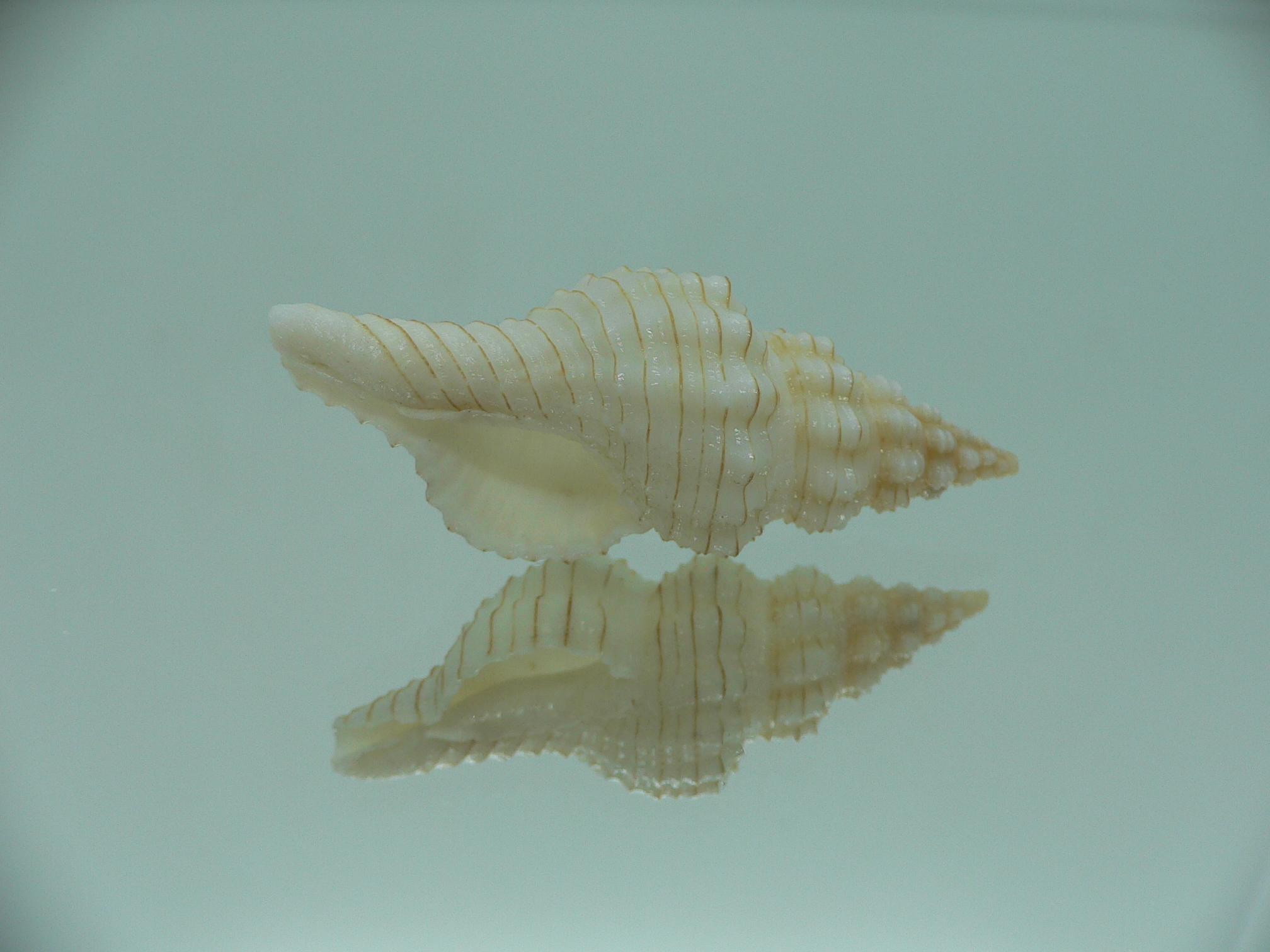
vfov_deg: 40.7
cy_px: 476
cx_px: 635
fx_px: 1284
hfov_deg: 52.6
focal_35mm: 35
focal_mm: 4.6
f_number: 2.8
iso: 80
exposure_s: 1/60
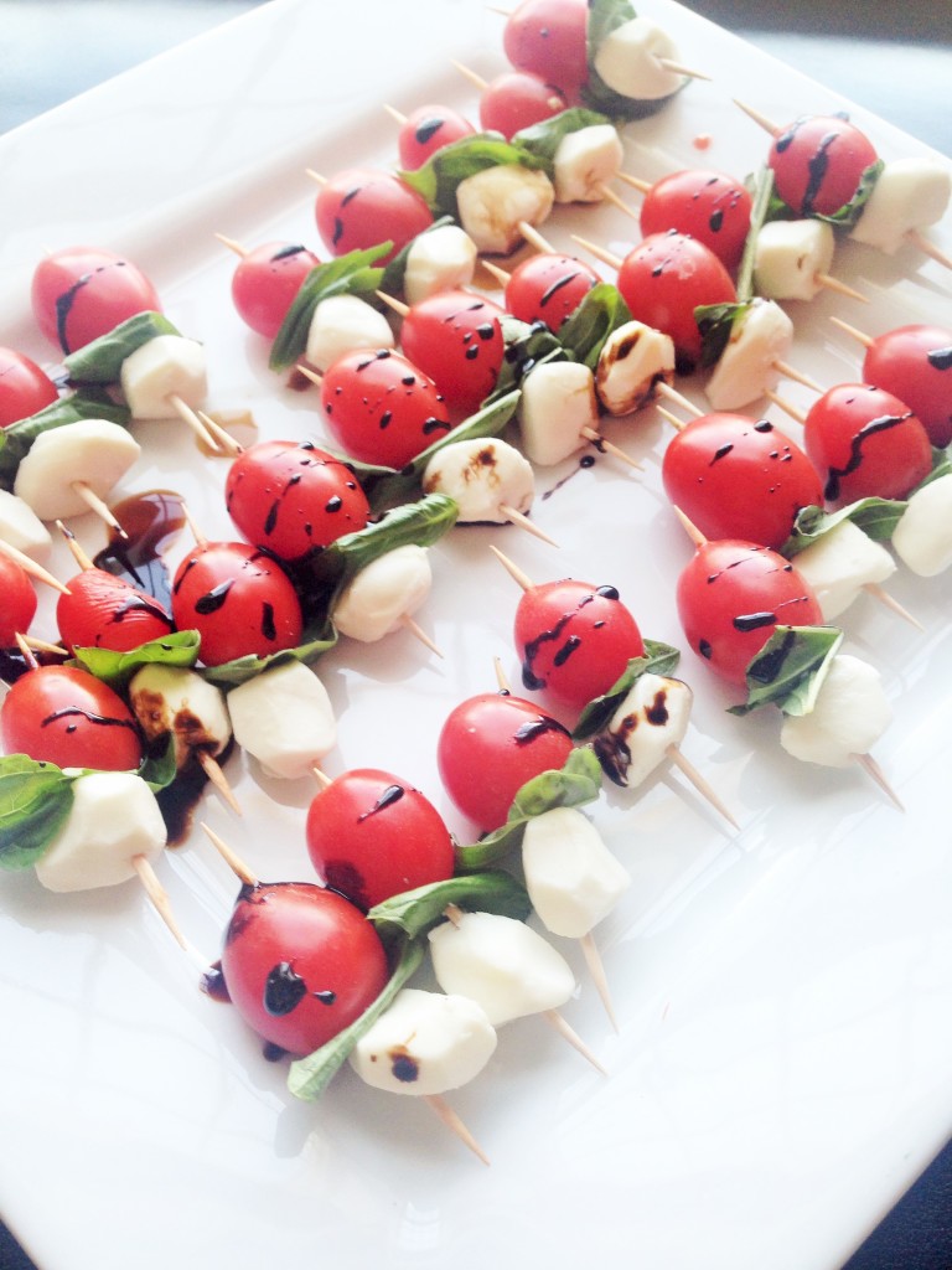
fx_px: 1210
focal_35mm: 33
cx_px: 476
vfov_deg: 55.4
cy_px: 635
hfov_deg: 42.9
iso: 50
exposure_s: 1/30
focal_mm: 4.12
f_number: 2.4
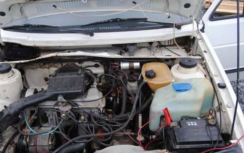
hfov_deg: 55.1
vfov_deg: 36.2
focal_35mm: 35
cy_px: 85
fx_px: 233
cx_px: 106
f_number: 5.6
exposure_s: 1/125
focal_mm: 18
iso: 125
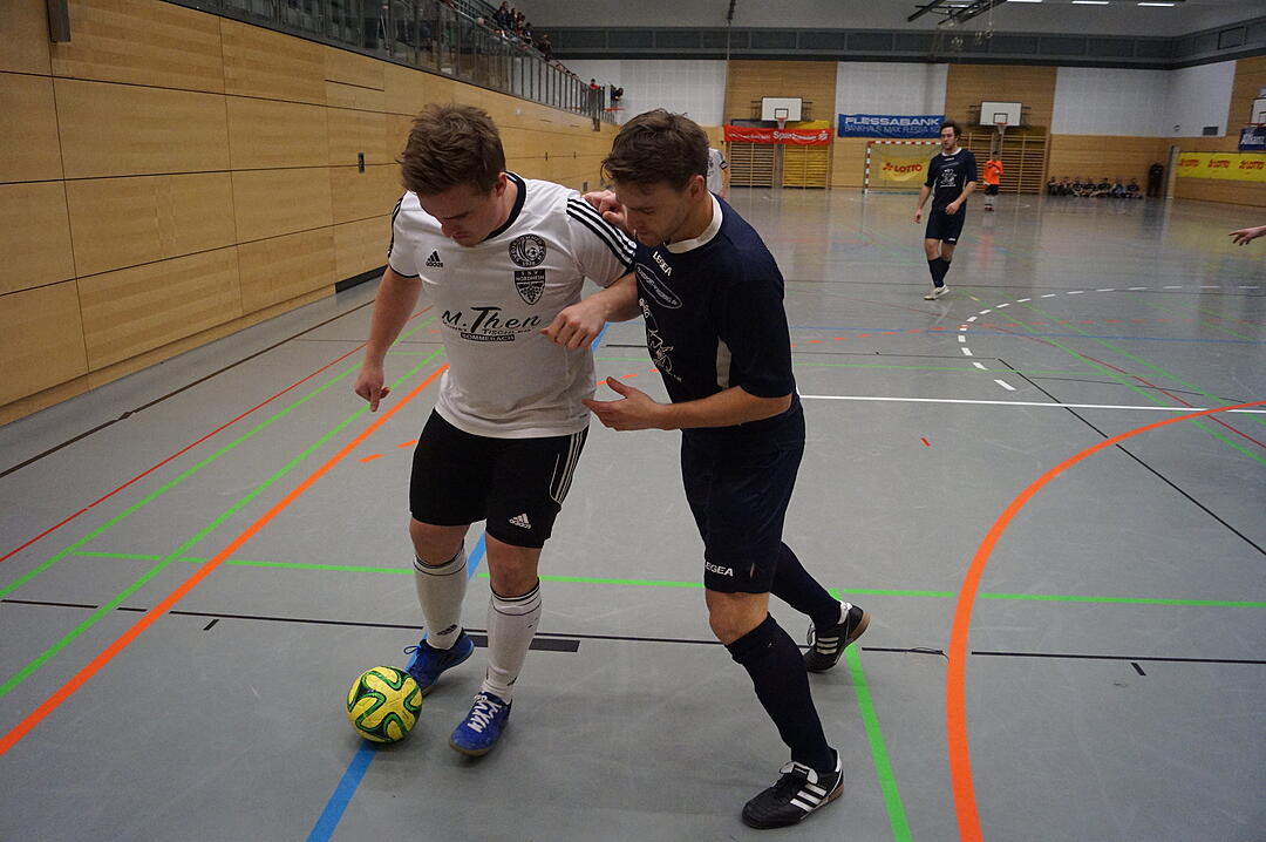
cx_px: 633
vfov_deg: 47.8
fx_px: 949
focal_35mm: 27
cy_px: 421
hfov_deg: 67.4
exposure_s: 1/500
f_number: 3.5
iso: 3200
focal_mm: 18
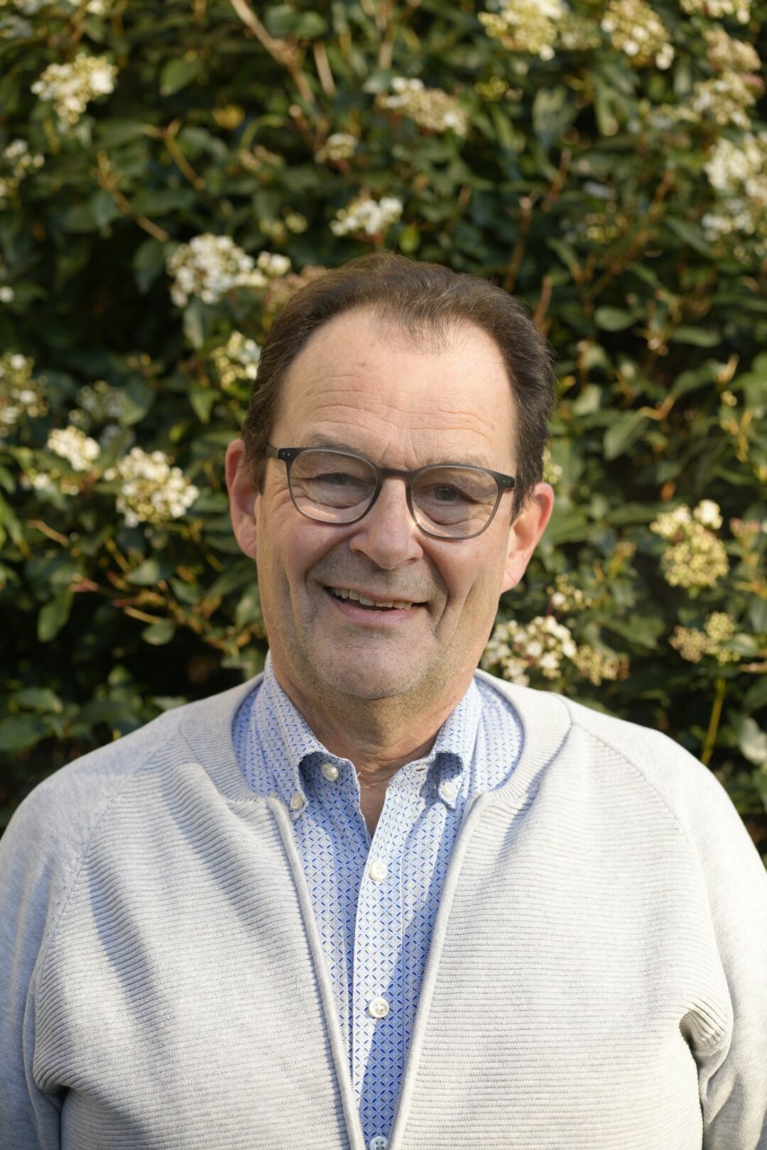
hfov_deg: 16.1
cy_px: 575
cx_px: 384
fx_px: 2716
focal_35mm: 85
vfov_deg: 23.9
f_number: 4
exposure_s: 1/250
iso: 100
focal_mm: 85
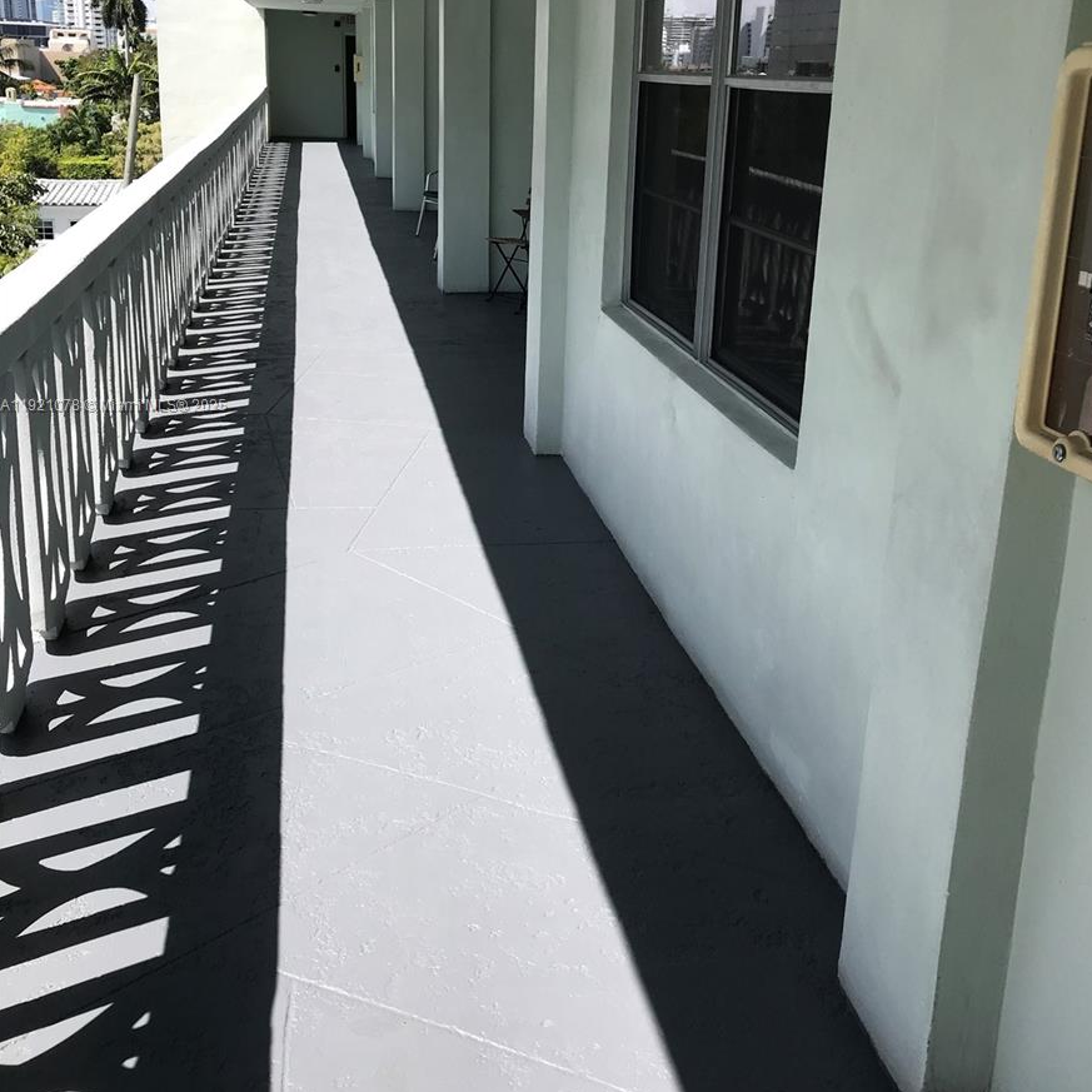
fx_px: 1213
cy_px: 407
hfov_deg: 48.4
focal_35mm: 34
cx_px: 560
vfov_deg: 48.0
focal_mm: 3.99
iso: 20
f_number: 1.8
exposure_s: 1/1570
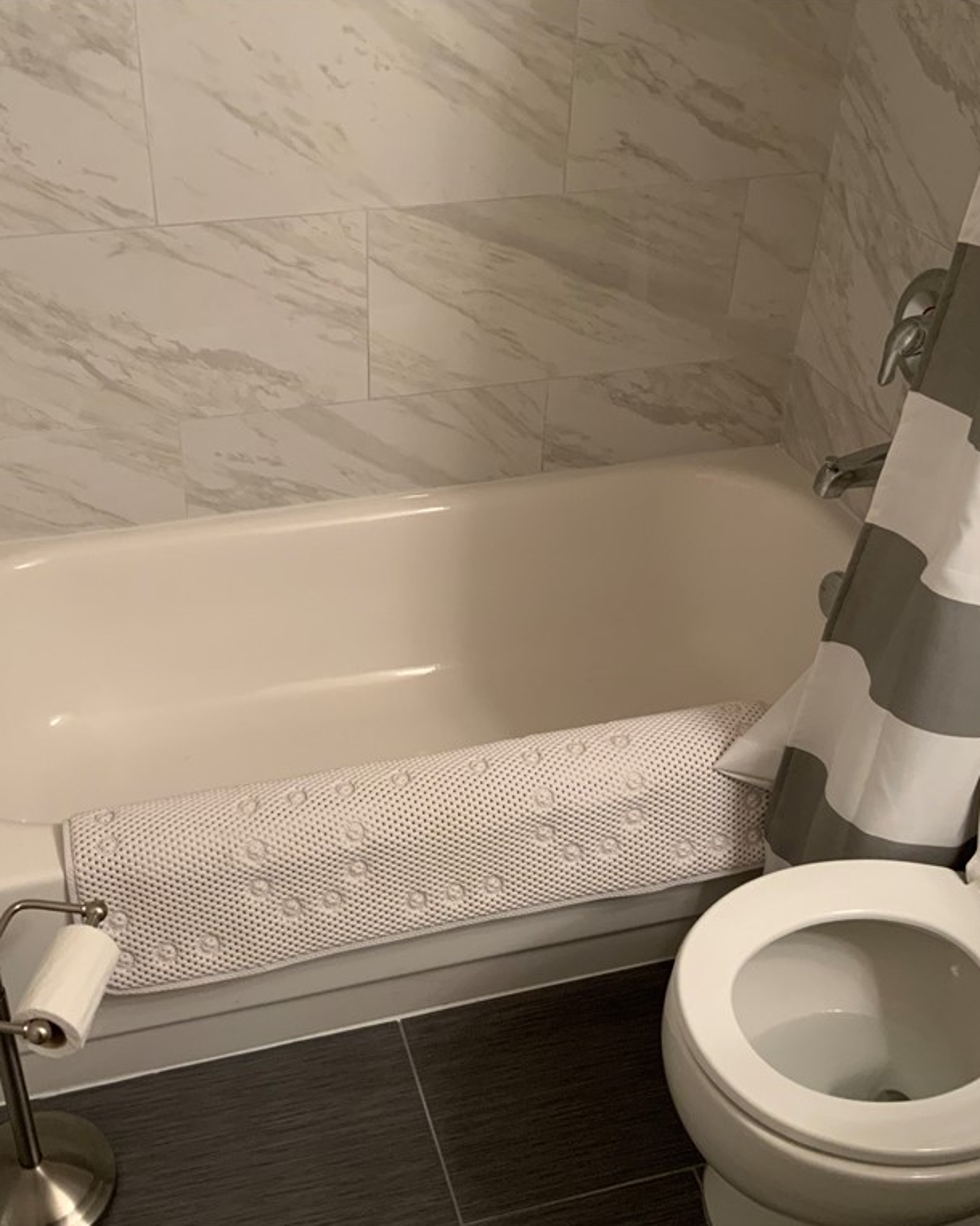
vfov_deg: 47.9
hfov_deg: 39.0
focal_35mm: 38
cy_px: 612
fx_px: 1378
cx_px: 413
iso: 80
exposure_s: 1/60
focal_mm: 3
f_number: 1.8
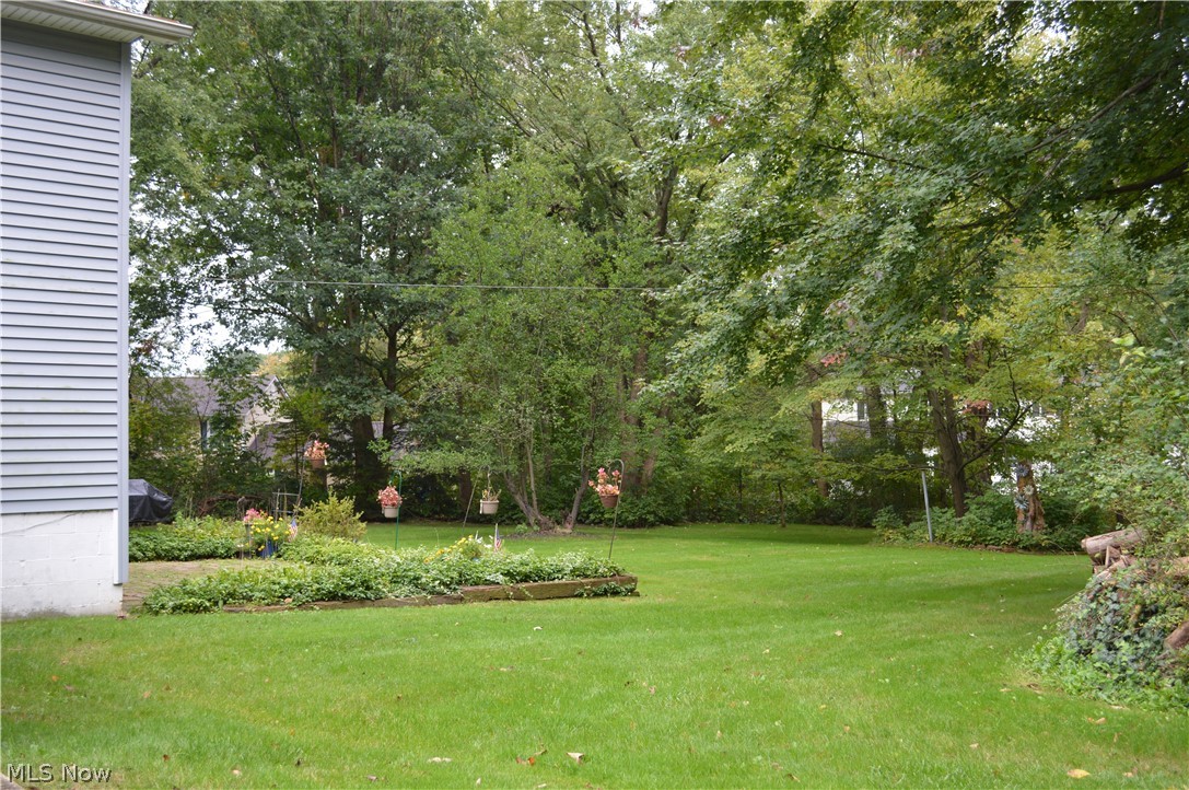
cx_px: 594
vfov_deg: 36.8
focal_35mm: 36
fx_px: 1188
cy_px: 395
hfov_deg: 53.2
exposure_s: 1/125
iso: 220
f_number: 5.6
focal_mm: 24
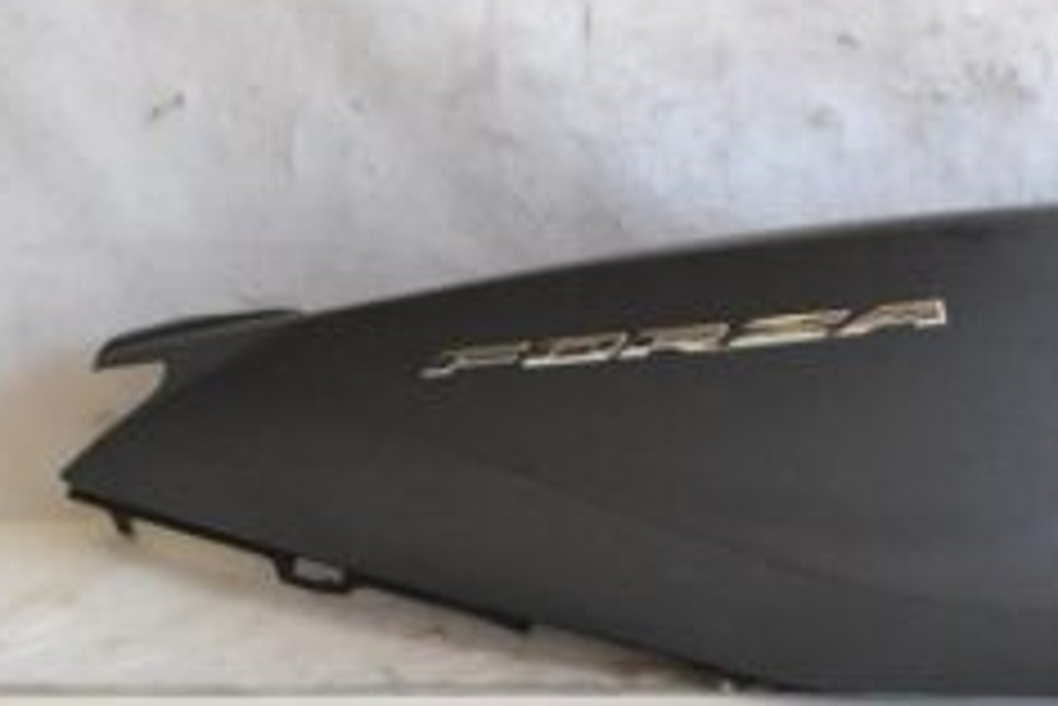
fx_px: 2705
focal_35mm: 92
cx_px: 1216
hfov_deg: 20.9
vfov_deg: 14.9
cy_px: 337
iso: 1600
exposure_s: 1/200
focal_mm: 24
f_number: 5.6
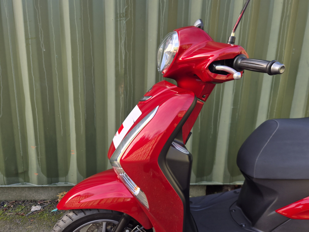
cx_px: 154
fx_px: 205
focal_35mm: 23
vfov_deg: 58.9
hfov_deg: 73.9
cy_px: 116
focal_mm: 5.4
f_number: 1.8
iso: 25
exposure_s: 1/180
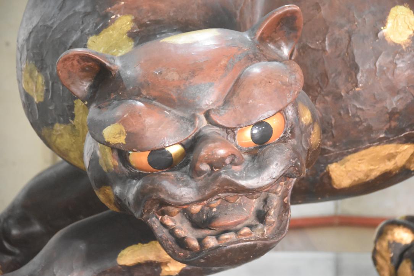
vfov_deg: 7.0
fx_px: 2243
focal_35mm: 195
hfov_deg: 10.5
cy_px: 138
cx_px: 207
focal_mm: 130
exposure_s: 1/60
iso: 5600
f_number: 6
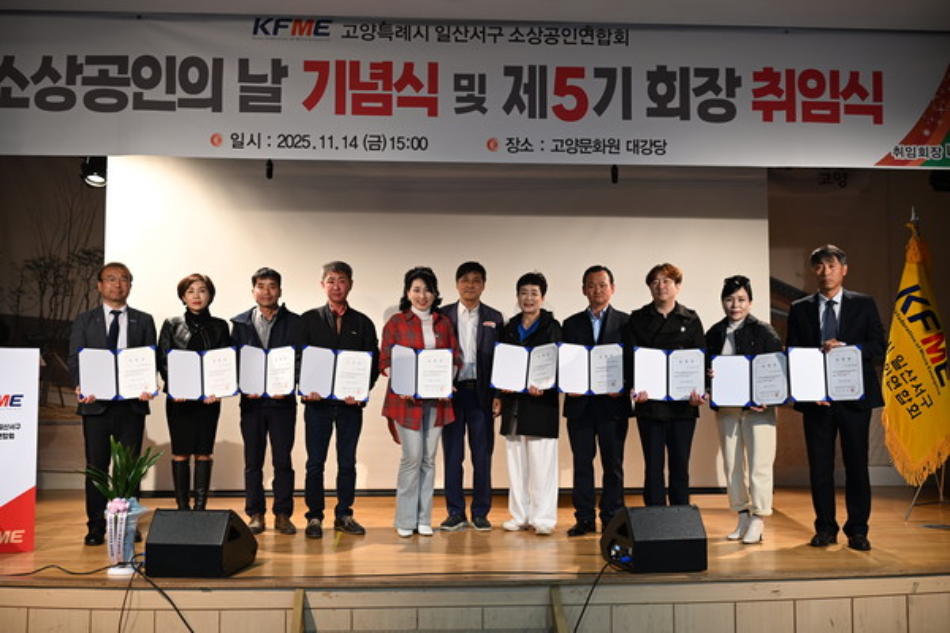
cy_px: 316
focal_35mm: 35
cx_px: 475
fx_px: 924
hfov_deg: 54.4
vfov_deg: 37.9
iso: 800
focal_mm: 35
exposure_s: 1/160
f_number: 2.8
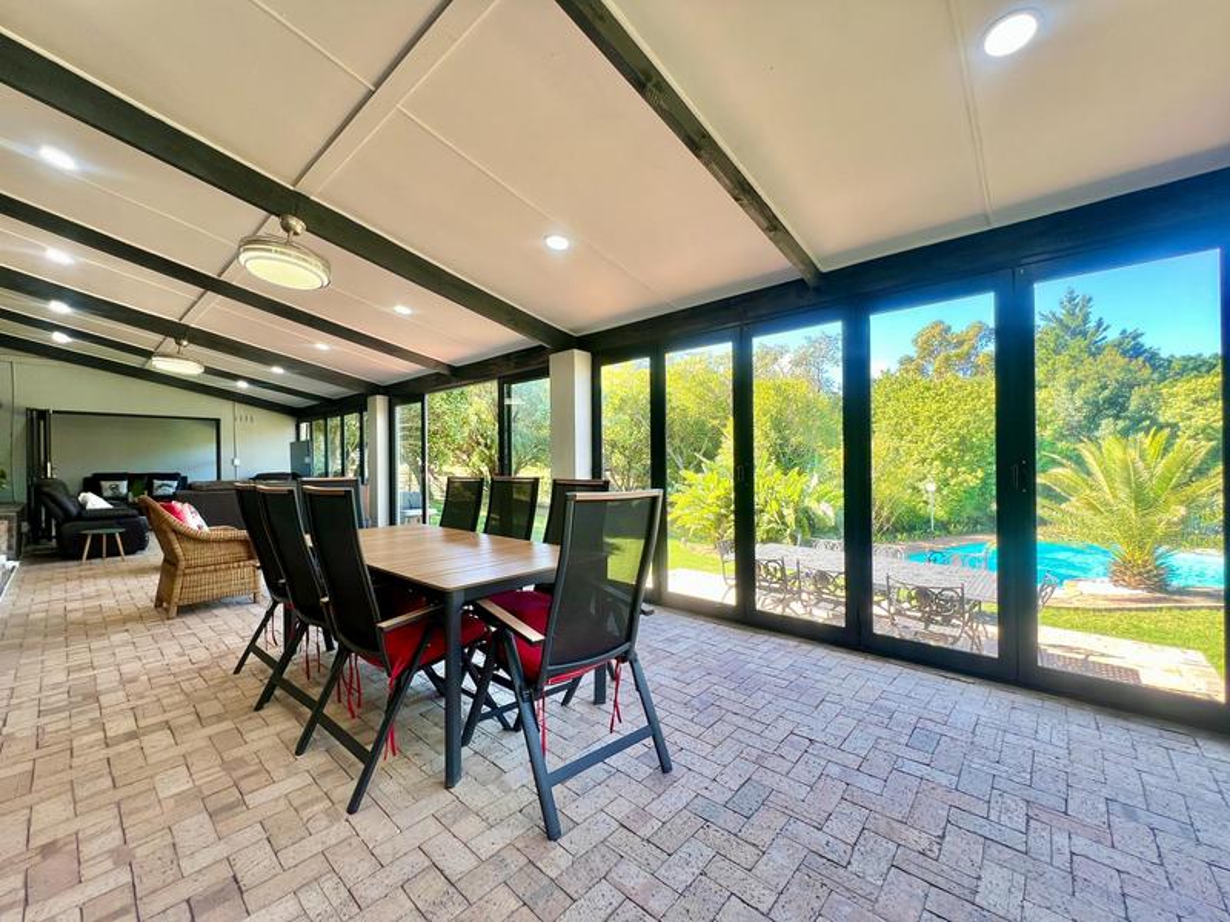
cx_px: 615
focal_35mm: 13
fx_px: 462
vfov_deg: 89.9
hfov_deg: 106.2
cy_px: 461
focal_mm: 1.57
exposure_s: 1/99
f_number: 1.8
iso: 40
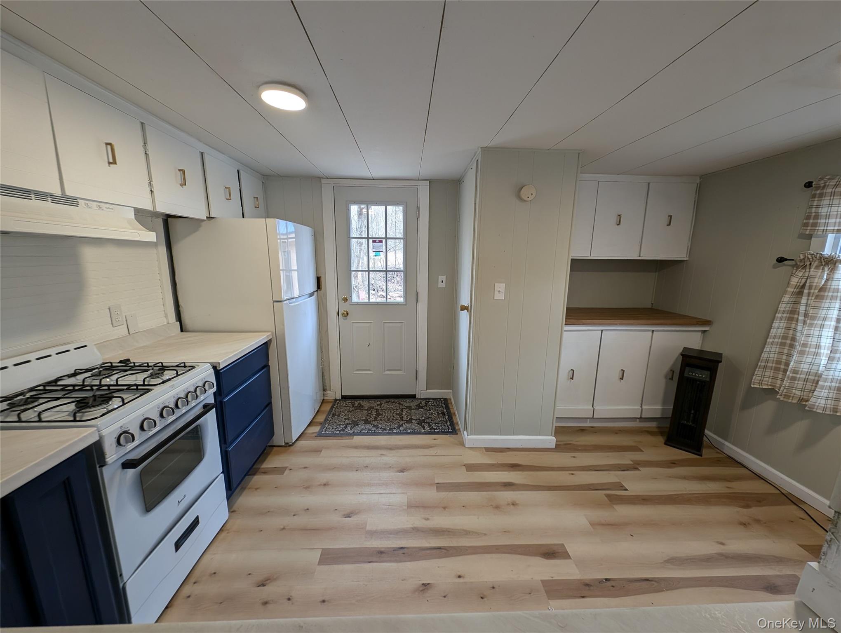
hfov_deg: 110.5
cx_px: 420
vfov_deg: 94.6
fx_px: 292
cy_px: 316
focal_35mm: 12
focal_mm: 2.23
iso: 42
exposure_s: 1/42.1
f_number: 1.95
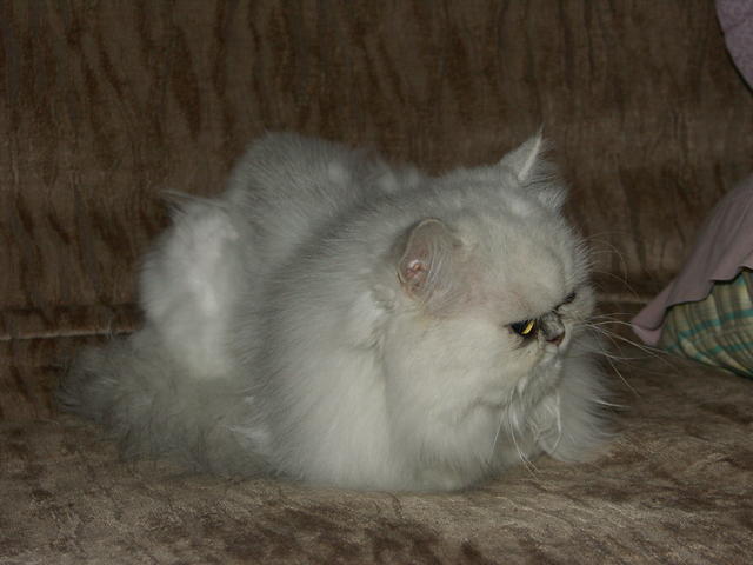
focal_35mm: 101
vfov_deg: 14.6
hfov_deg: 19.4
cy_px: 282
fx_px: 2197
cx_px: 376
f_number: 3.5
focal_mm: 25.94
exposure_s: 1/100
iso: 200
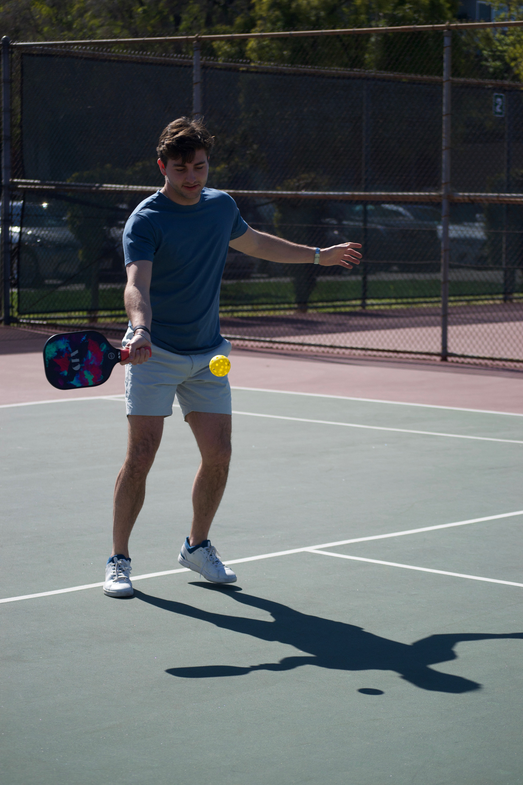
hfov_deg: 14.0
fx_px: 2125
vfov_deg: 20.9
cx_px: 262
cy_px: 392
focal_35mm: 98
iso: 200
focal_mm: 65
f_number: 4.5
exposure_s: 1/1600
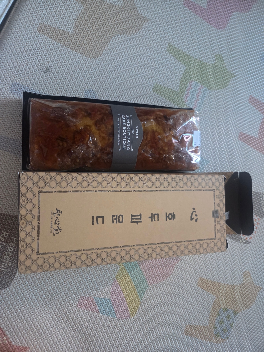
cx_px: 132
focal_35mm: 23
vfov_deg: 73.9
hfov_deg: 58.9
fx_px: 234
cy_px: 176
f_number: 1.8
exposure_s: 1/120
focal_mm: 5.4
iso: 2000
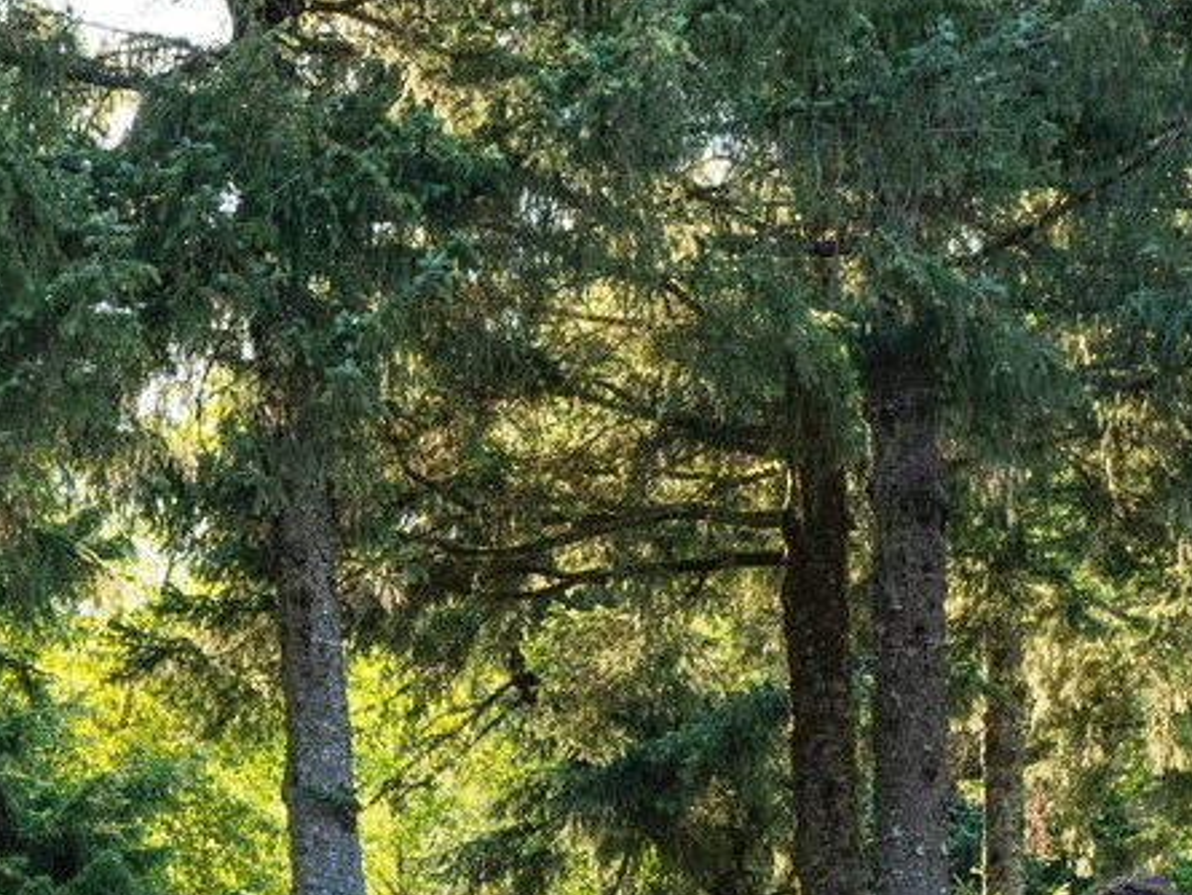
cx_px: -121
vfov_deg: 10.8
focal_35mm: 133
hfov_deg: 14.5
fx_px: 4581
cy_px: 1243
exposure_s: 1/320
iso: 1250
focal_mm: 38
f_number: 8
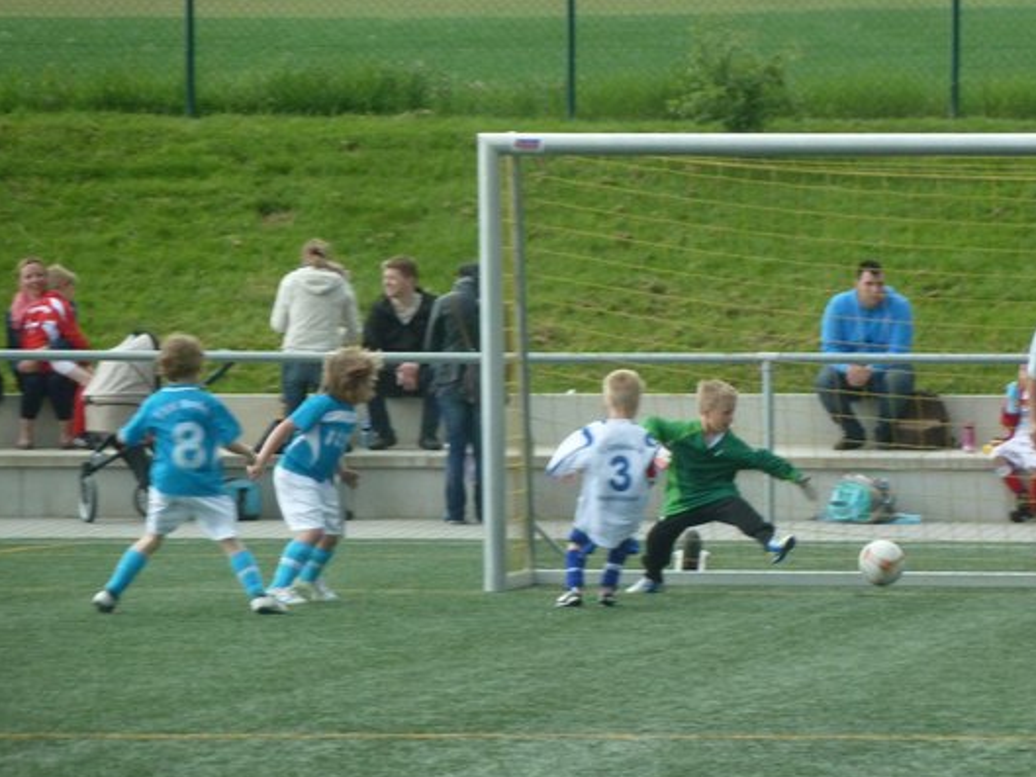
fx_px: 11884
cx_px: 635
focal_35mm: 397
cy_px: 408
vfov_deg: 3.7
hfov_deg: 5.0
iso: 250
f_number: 4.9
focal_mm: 49.2
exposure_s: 1/250
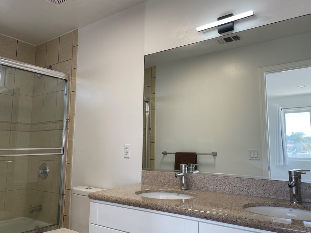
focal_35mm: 29
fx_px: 261
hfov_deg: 61.6
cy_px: 113
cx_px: 160
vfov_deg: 48.2
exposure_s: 1/120
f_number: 1.6
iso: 32
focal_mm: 4.2
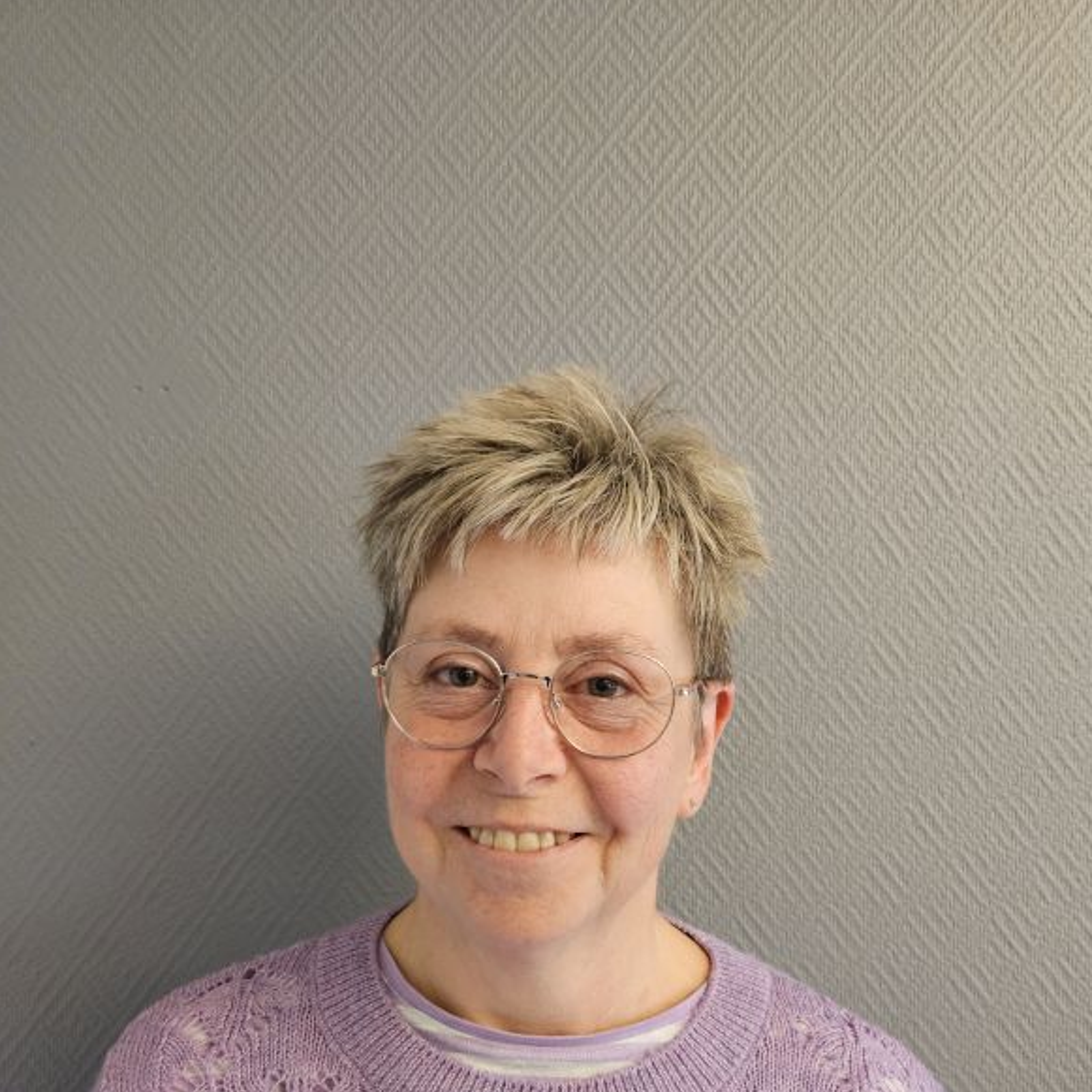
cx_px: 558
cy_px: 737
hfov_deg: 57.3
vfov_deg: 56.0
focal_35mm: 28
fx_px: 999
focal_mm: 5.4
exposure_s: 1/100
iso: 800
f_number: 1.8
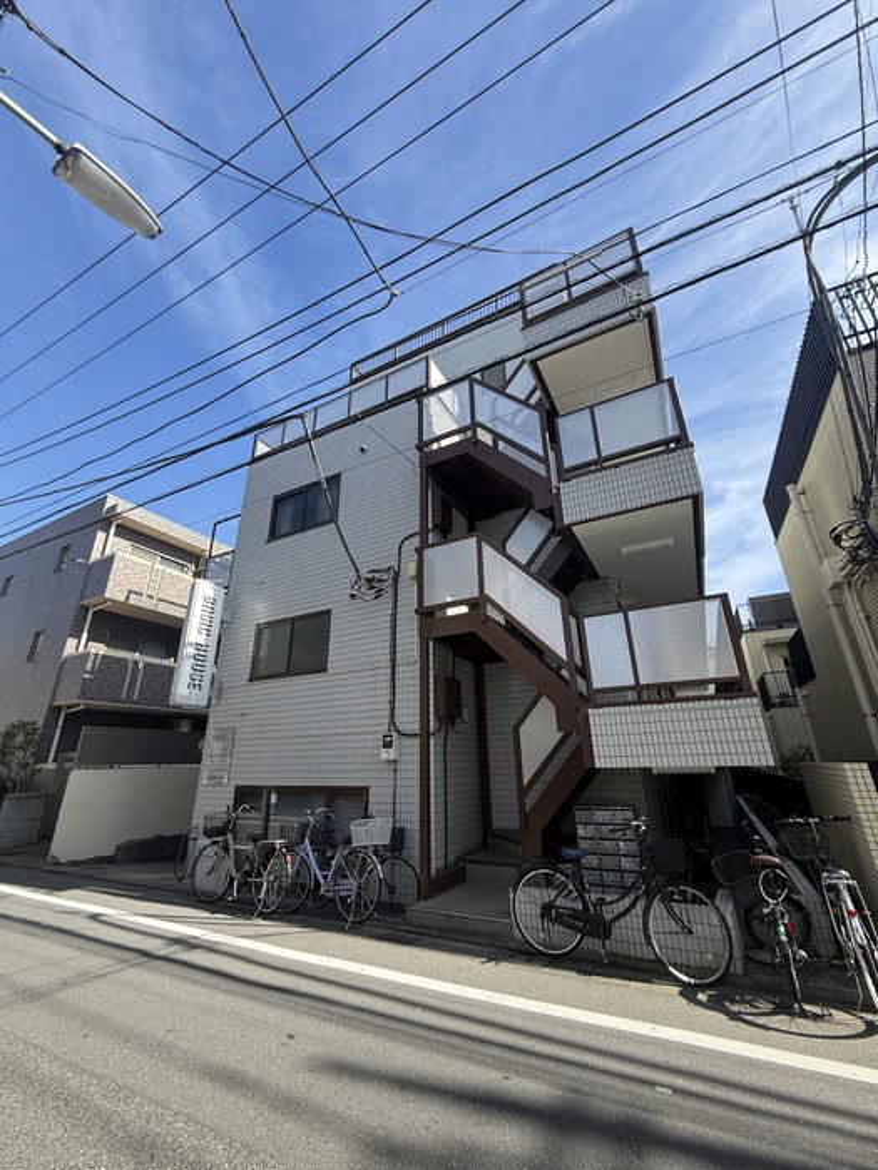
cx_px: 439
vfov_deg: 102.1
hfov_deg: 85.7
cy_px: 585
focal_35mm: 14
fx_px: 473
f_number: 2.2
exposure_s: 1/490
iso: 50
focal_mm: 2.22
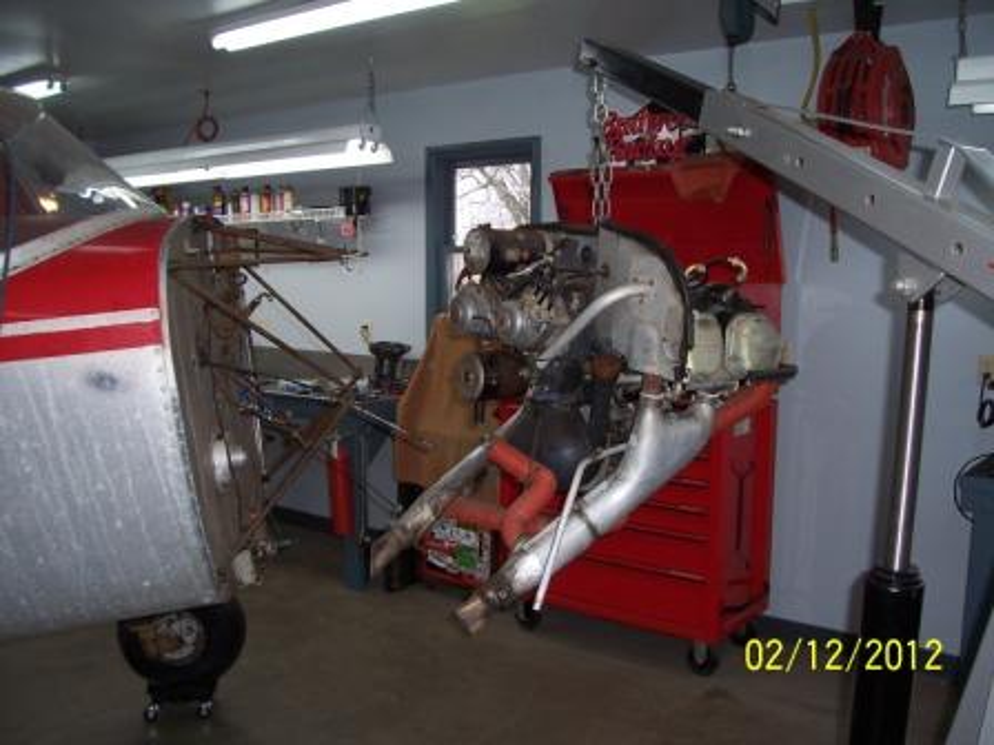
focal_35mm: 34
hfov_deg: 54.0
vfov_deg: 41.8
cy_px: 372
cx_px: 497
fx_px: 976
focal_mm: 5.6
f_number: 2.7
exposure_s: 1/60
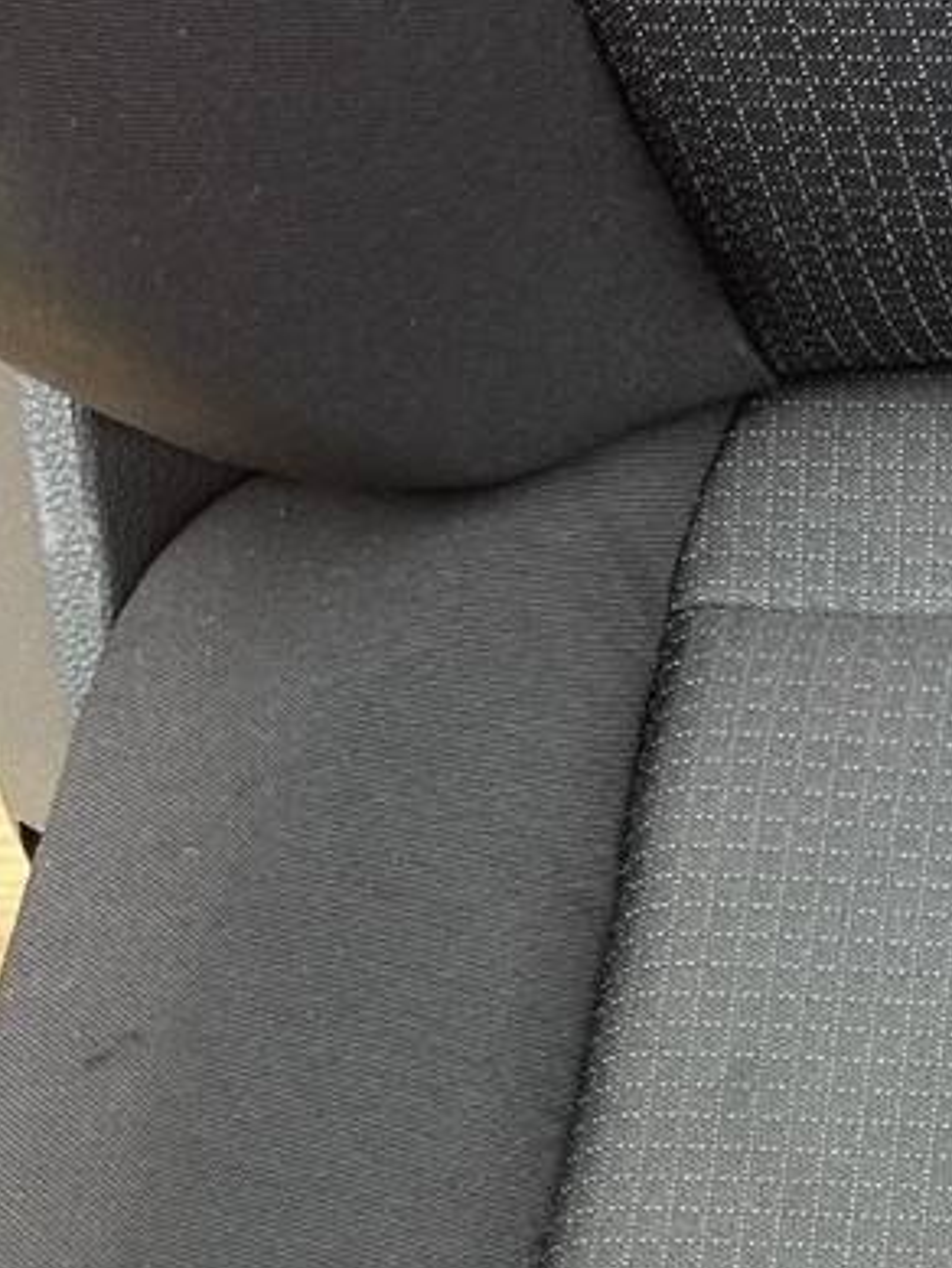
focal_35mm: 107
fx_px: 3921
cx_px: 1584
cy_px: 1291
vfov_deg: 17.9
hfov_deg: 12.8
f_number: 1.6
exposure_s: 1/148
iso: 40
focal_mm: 5.1
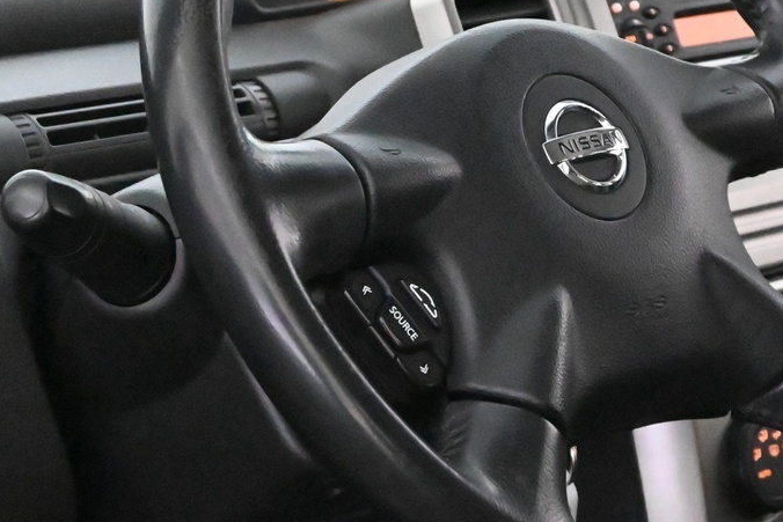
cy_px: 148
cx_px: 661
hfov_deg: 13.5
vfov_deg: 9.1
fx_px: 3285
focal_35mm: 151
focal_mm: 42
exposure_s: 1/60
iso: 18000
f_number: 5.6
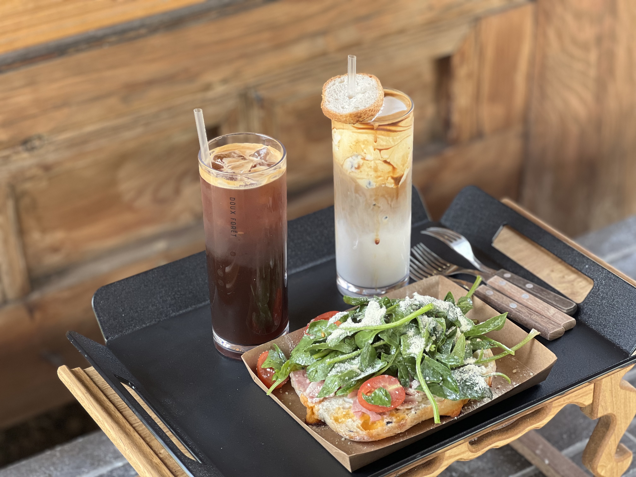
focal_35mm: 77
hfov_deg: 25.3
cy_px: 238
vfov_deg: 19.1
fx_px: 1415
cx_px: 318
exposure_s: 1/121
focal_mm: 9
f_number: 2.8
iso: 160
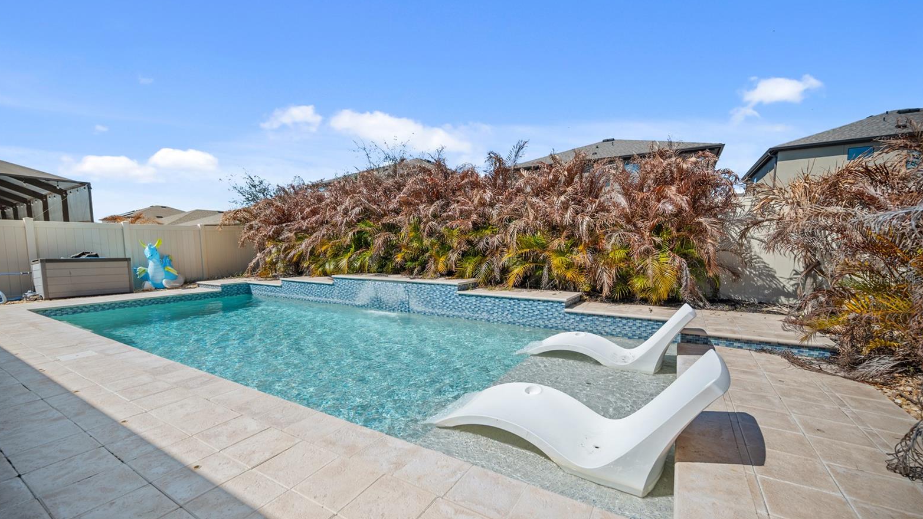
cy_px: 280
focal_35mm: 15
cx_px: 454
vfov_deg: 70.4
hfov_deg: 103.0
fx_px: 367
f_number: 4
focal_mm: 14
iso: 100
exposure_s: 1/1250
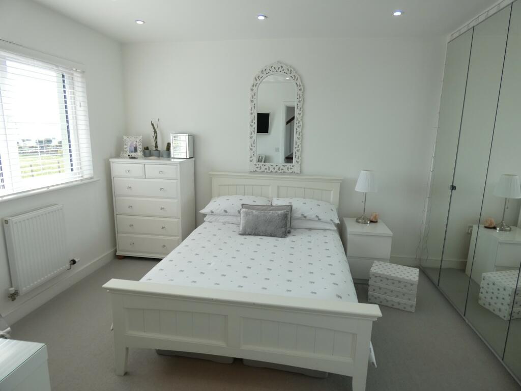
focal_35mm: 20
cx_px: 260
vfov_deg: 66.0
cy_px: 196
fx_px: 301
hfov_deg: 81.7
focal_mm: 3.6
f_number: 2.8
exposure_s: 1/250
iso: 80
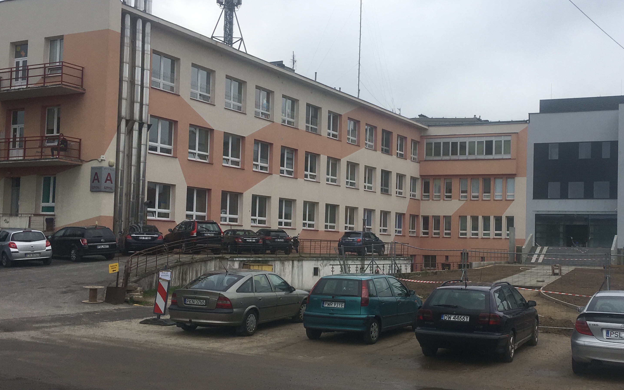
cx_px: 399
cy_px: 208
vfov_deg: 29.9
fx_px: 731
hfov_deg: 45.7
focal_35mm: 43
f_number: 2.2
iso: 25
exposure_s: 1/874
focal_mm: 4.15
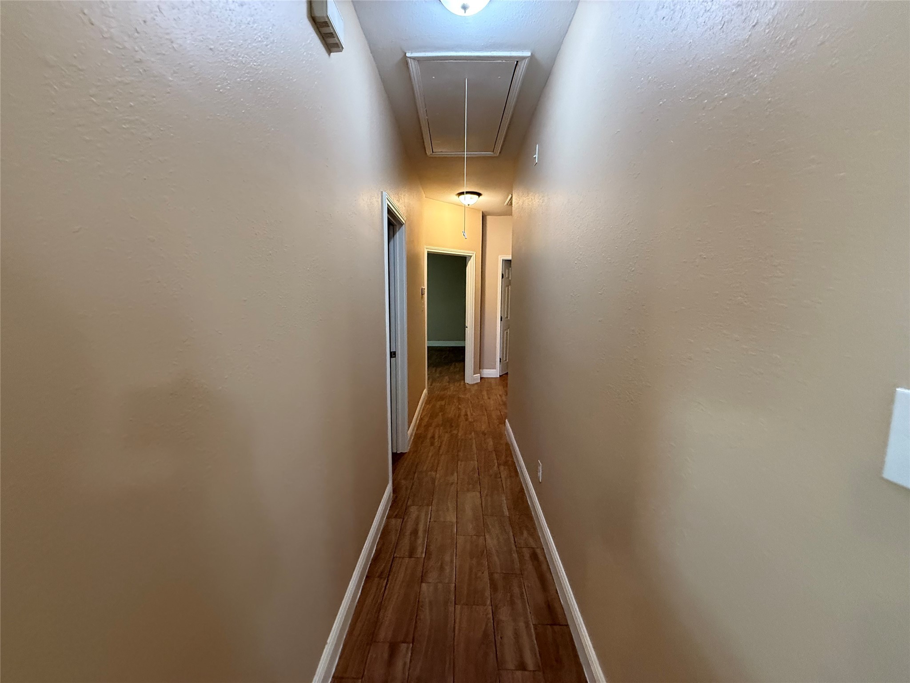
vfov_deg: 85.7
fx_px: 368
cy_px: 342
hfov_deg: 102.1
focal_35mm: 14
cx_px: 455
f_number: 2.2
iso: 640
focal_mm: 2.22
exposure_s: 1/60
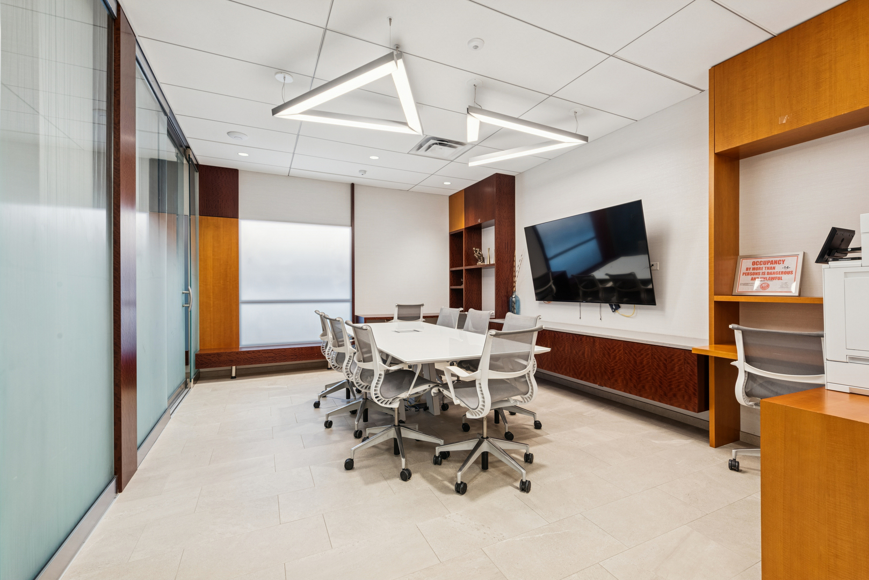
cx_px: 434
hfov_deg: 100.4
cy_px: 290
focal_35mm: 15
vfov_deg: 77.4
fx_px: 362
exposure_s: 1/6
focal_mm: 15
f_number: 11
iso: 400
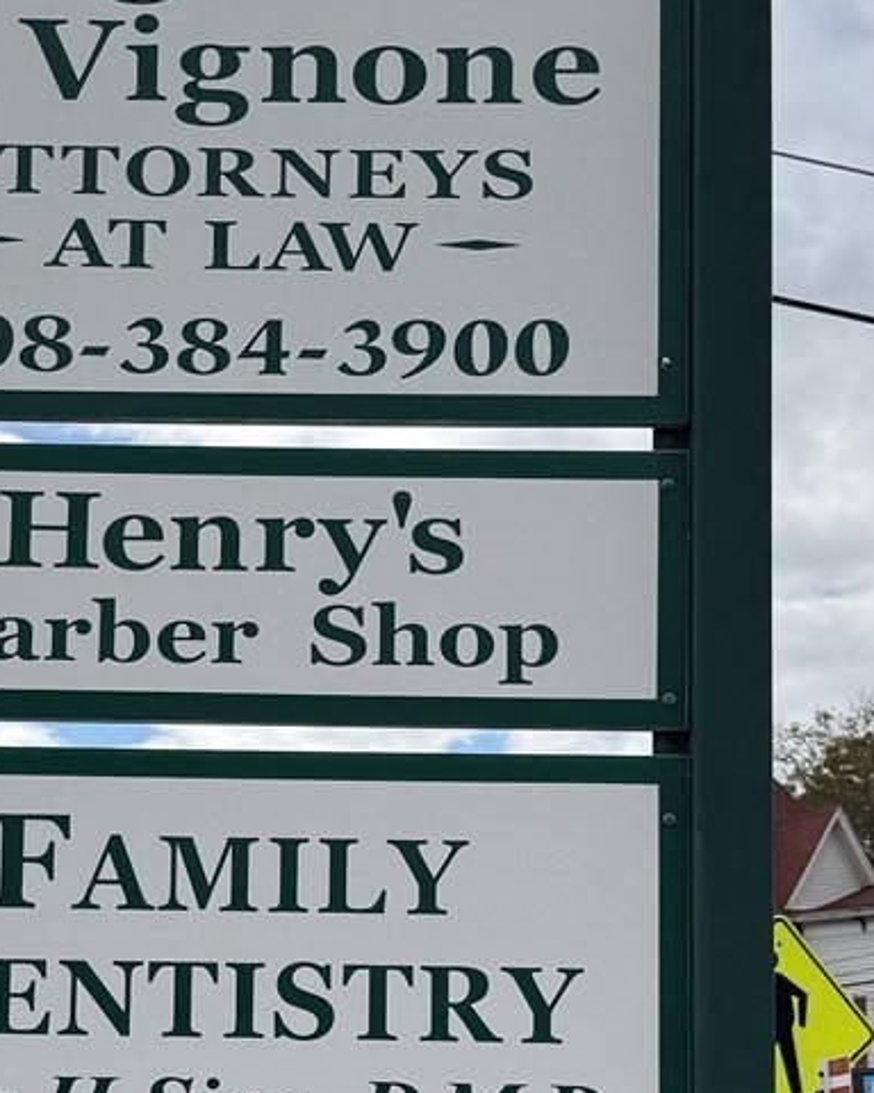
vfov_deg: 25.0
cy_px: 868
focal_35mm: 75
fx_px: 2425
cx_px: 241
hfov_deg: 20.3
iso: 80
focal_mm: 6.76
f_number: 1.78
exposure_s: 1/7092
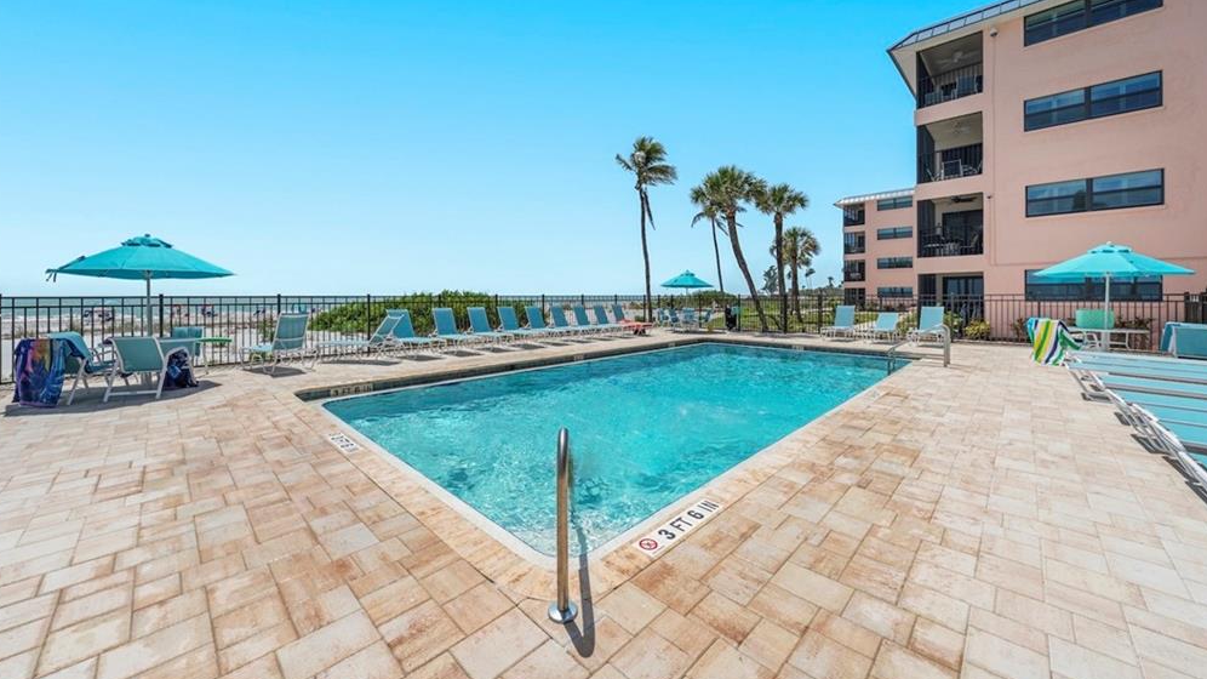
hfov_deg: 106.8
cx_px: 602
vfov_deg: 73.9
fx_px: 448
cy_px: 295
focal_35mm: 14
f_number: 10
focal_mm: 13
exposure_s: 1/640
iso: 160
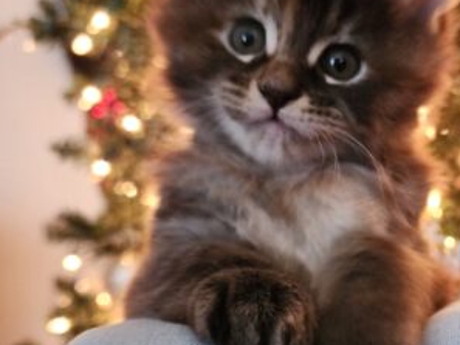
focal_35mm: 31
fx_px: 412
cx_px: 297
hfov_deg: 57.3
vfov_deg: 45.5
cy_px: 166
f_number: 1.8
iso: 500
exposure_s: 1/24
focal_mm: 6.4
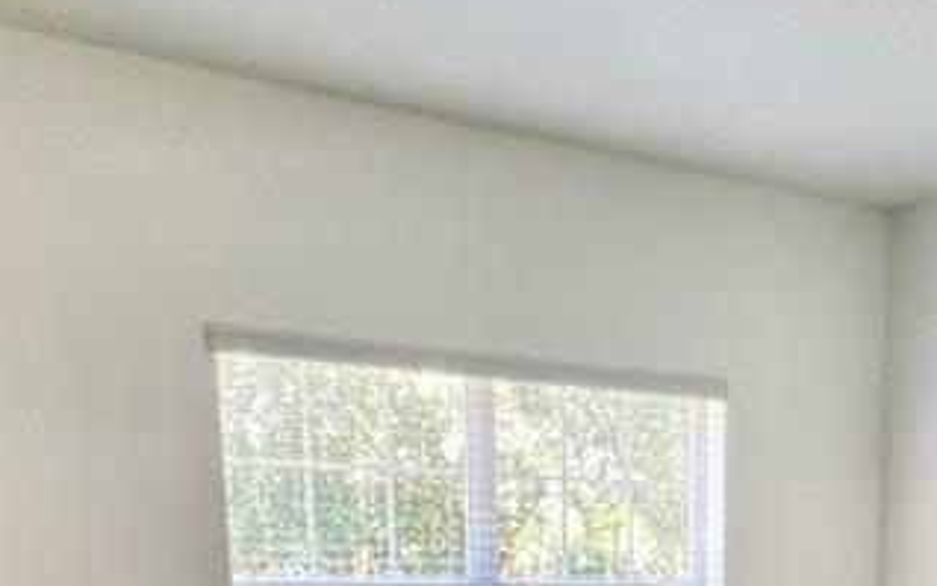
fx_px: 1328
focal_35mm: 52
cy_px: 880
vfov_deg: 21.0
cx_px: 710
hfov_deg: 37.8
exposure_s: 1/60
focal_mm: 1.57
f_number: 1.8
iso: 125
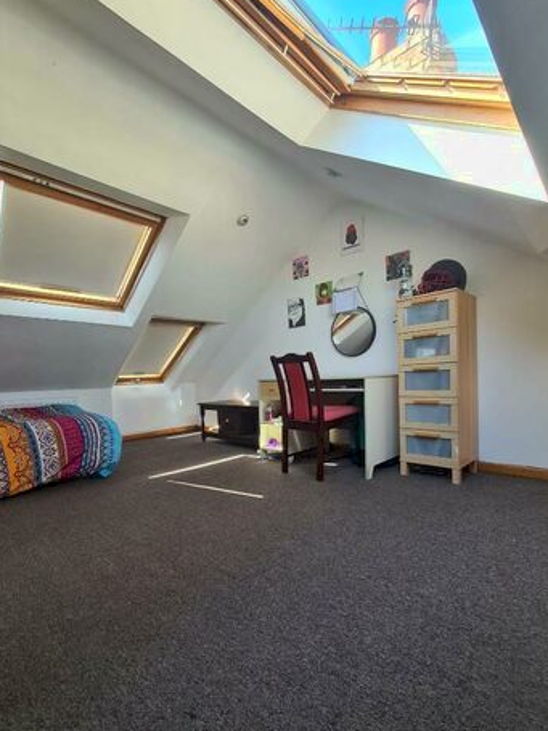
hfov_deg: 81.7
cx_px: 288
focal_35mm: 15
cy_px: 398
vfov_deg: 97.9
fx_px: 317
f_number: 2.2
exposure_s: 1/100
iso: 64
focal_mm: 2.22
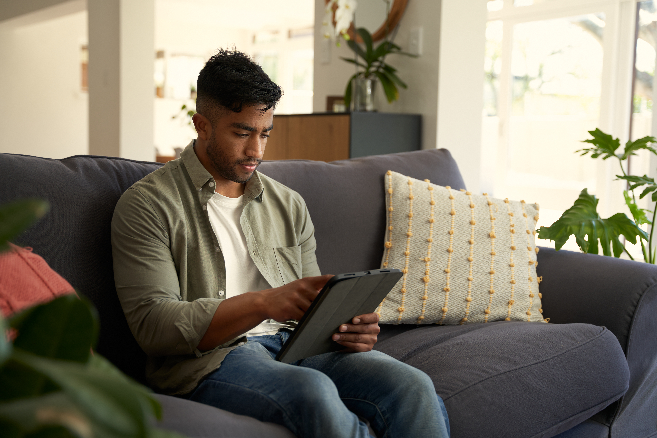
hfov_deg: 39.7
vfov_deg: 27.1
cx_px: 328
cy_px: 219
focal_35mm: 50
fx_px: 911
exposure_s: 1/125
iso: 200
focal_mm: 49.9
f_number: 2.8
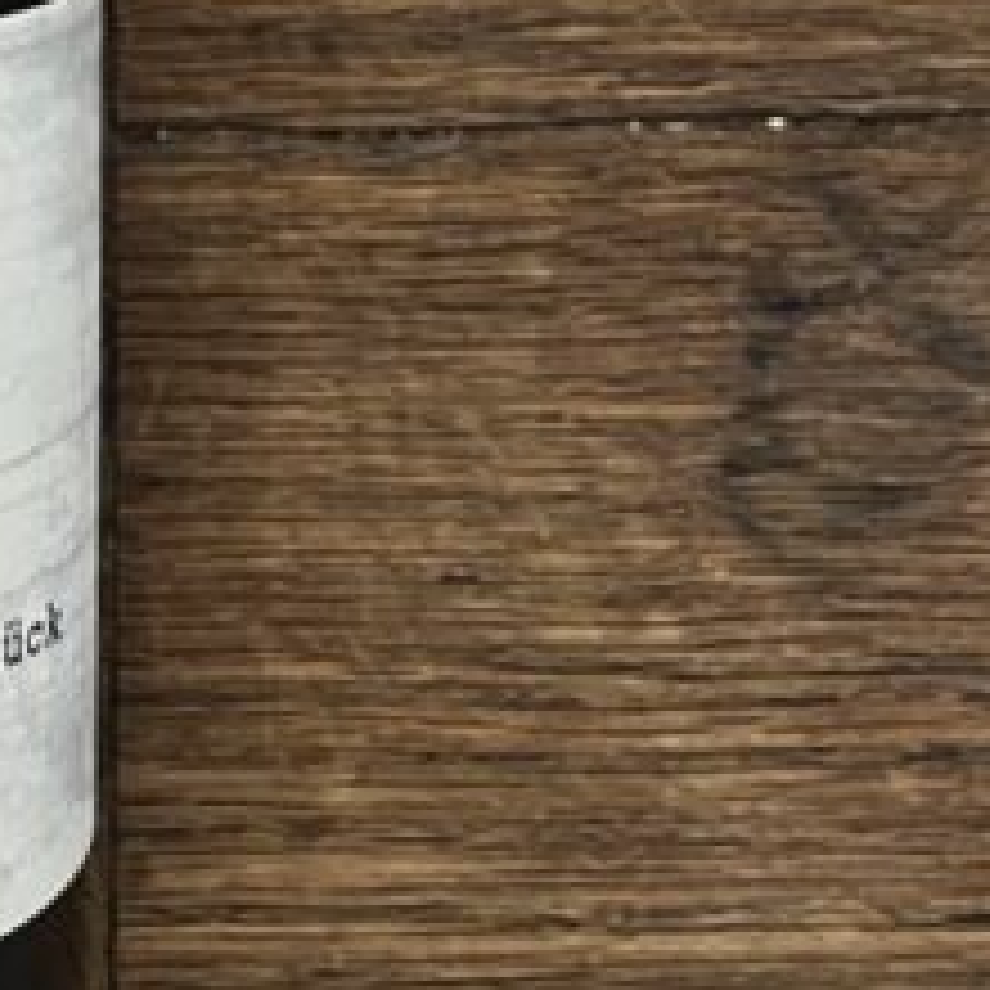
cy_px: -783
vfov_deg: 14.4
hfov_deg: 15.4
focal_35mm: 107
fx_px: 3462
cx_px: -328
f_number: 1.6
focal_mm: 5.1
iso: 500
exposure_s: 1/50
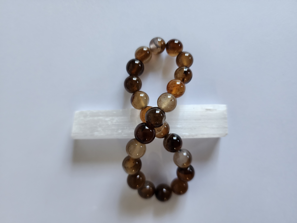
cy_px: 112
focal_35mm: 23
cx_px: 148
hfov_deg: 73.9
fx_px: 197
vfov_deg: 58.9
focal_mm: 6.4
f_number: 1.8
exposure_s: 1/120
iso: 400
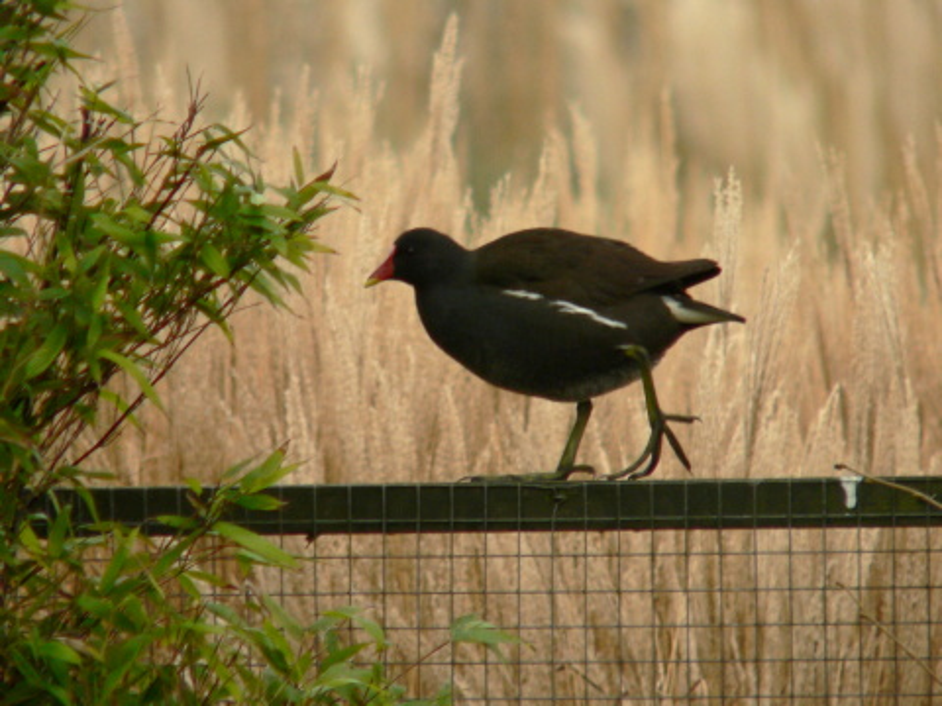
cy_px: 353
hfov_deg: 4.6
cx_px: 471
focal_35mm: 432
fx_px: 11756
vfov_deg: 3.4
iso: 100
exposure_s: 1/125
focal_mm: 72
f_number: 2.8
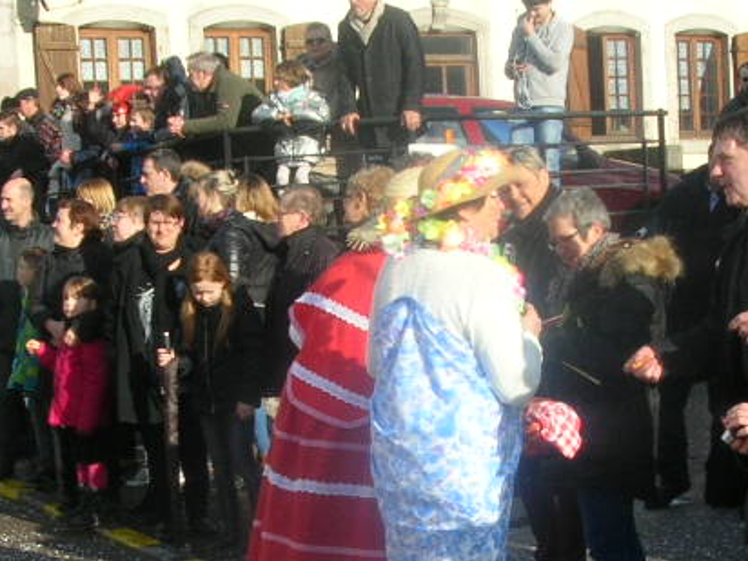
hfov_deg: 22.5
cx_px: 461
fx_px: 1880
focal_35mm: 87
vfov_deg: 16.9
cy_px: 430
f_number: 5.6
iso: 50
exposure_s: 1/202
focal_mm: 5.8
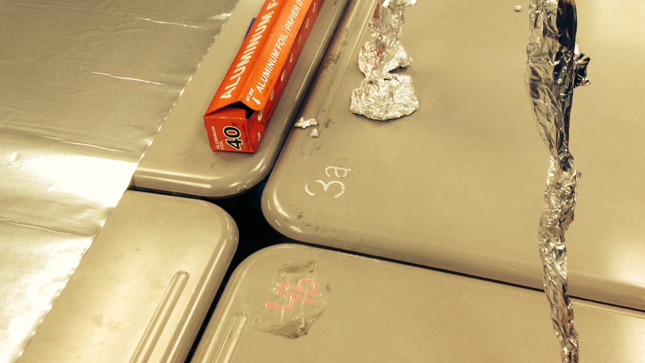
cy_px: 28
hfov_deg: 34.4
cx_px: 331
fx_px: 1043
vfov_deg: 19.3
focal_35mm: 61
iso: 50
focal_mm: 4.28
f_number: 2.4
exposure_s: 1/24
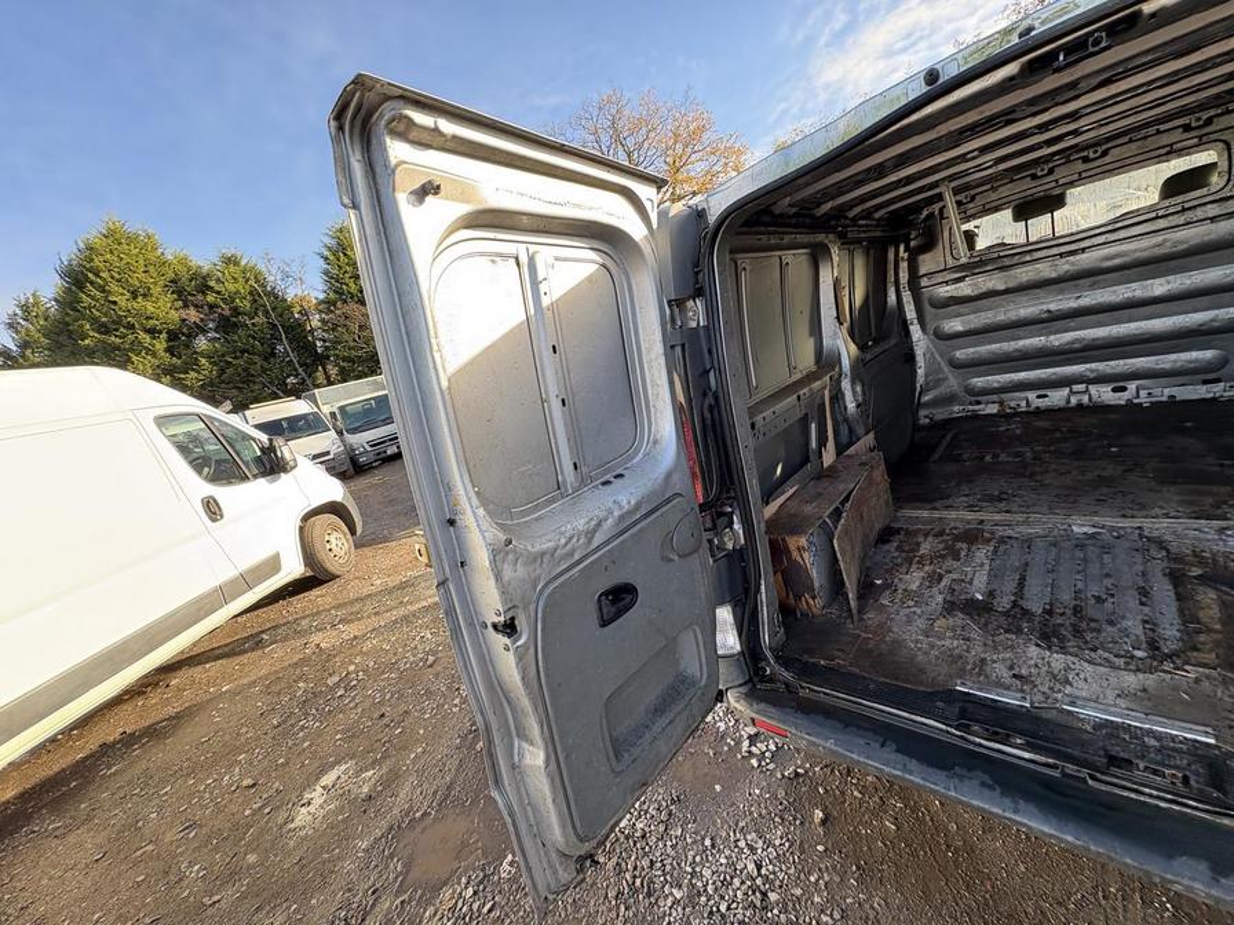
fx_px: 499
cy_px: 462
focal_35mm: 14
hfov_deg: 102.1
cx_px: 617
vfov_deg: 85.7
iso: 40
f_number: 2.2
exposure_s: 1/137
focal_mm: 2.22
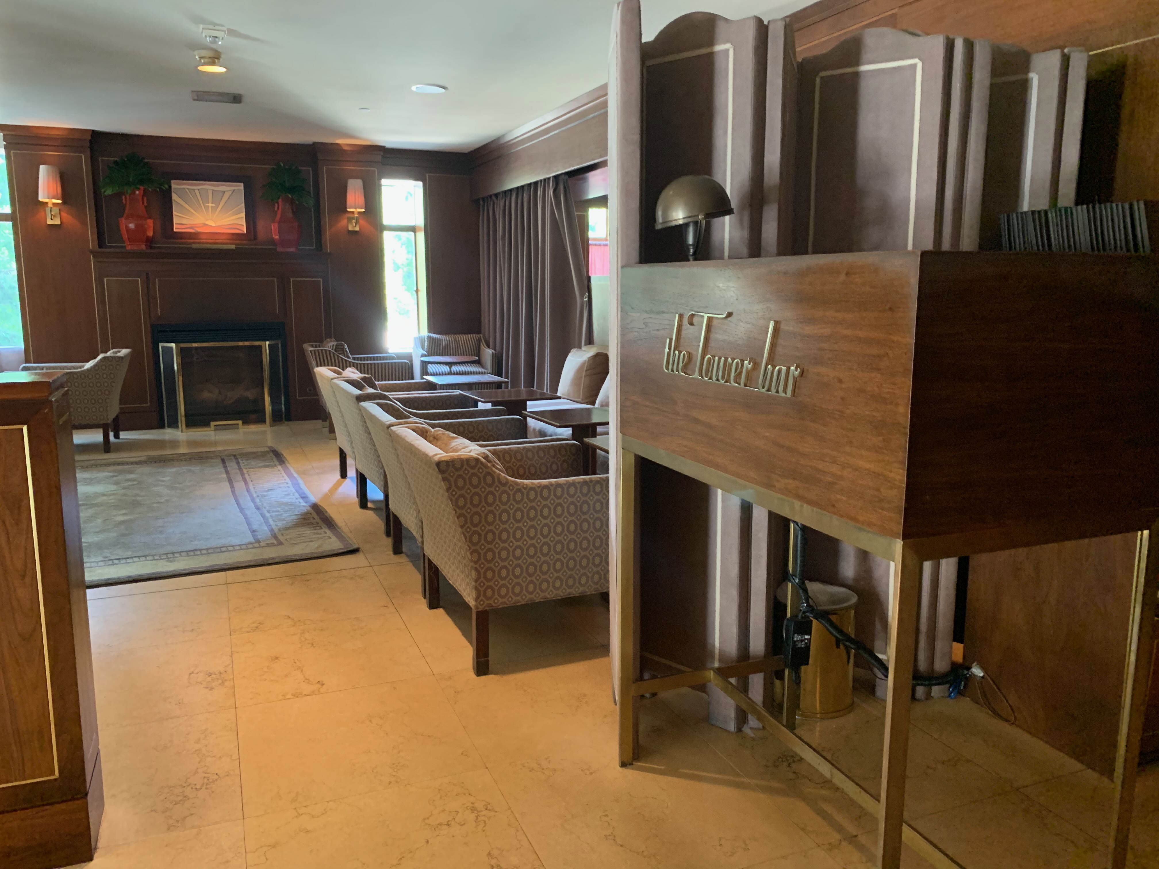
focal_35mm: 26
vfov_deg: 53.1
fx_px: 871
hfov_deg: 67.3
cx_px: 580
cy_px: 434
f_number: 1.8
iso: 640
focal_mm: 4.25
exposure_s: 1/30
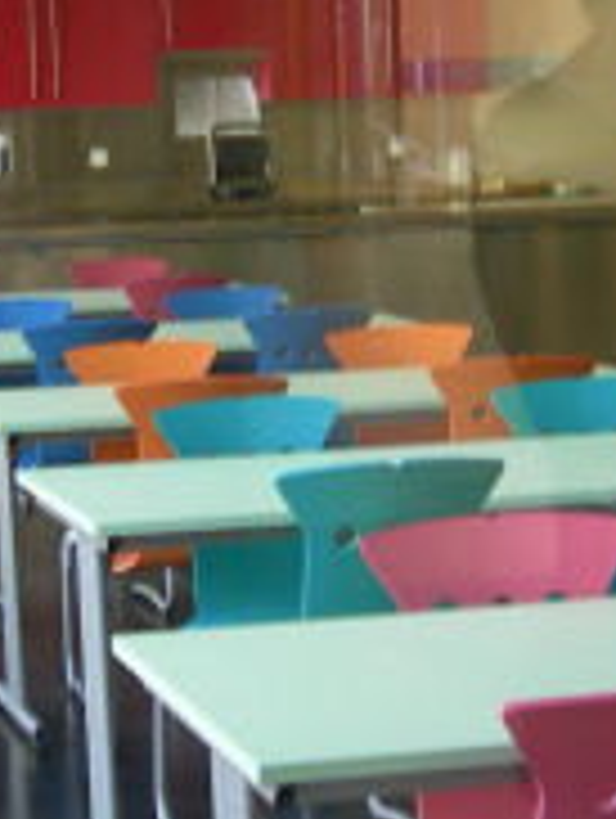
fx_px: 2959
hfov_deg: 11.9
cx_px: 256
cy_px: 261
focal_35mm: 125
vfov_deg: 15.7
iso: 50
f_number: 2.8
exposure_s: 1/19.3
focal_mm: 7.8
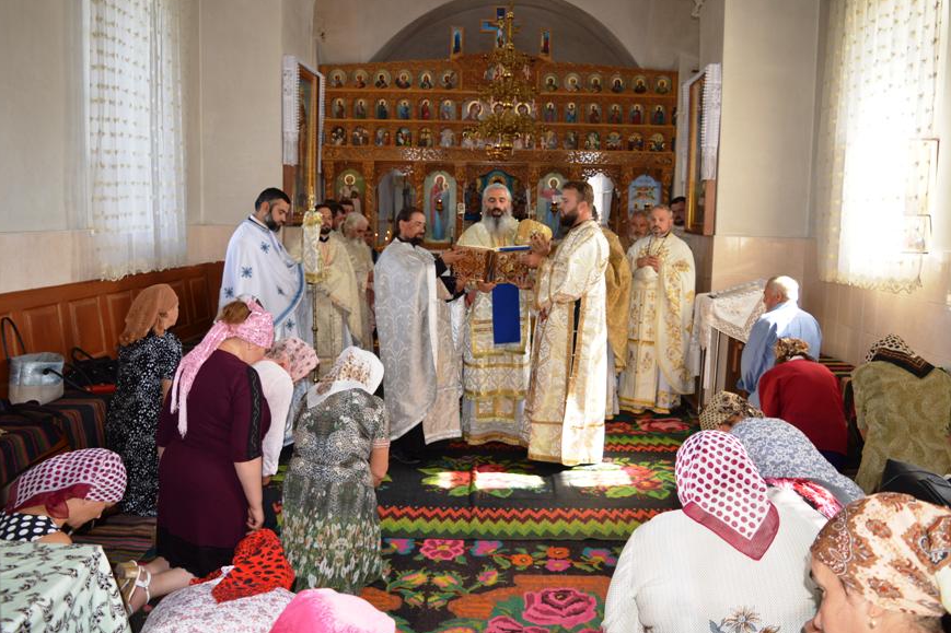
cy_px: 320
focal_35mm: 28
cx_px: 483
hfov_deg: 65.5
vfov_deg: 46.4
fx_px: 739
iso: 400
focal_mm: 18
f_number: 4
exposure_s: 1/100
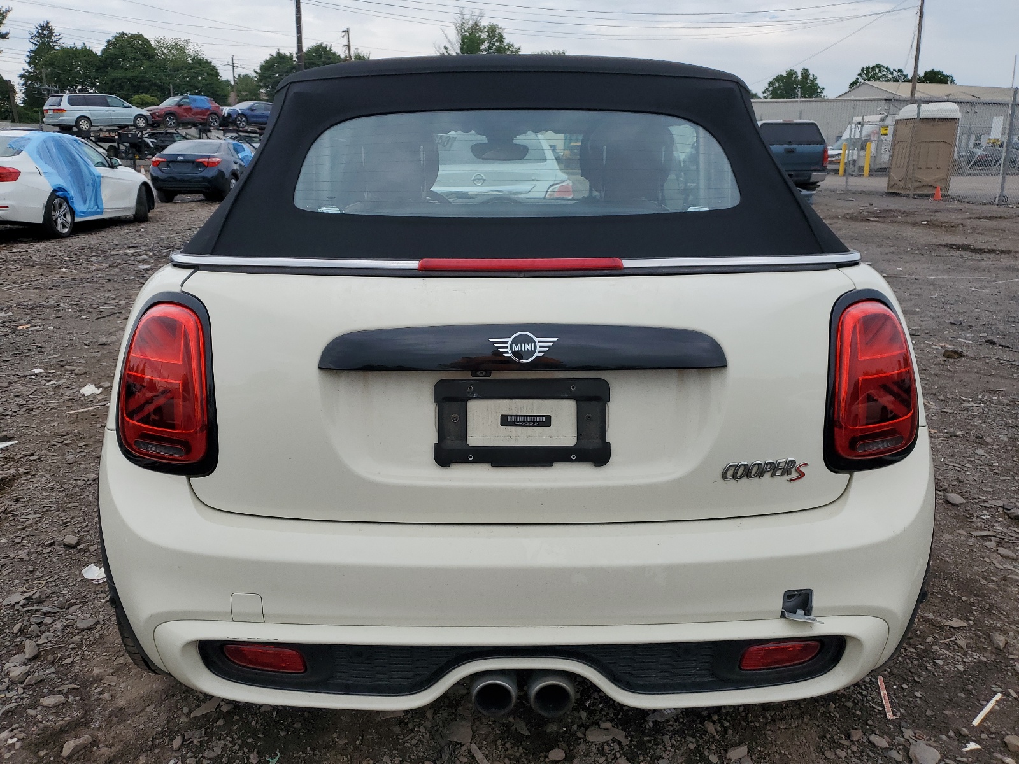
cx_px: 510
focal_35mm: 26
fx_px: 765
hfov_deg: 67.3
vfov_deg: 53.1
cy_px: 382
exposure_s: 1/2500
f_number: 1.5
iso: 50
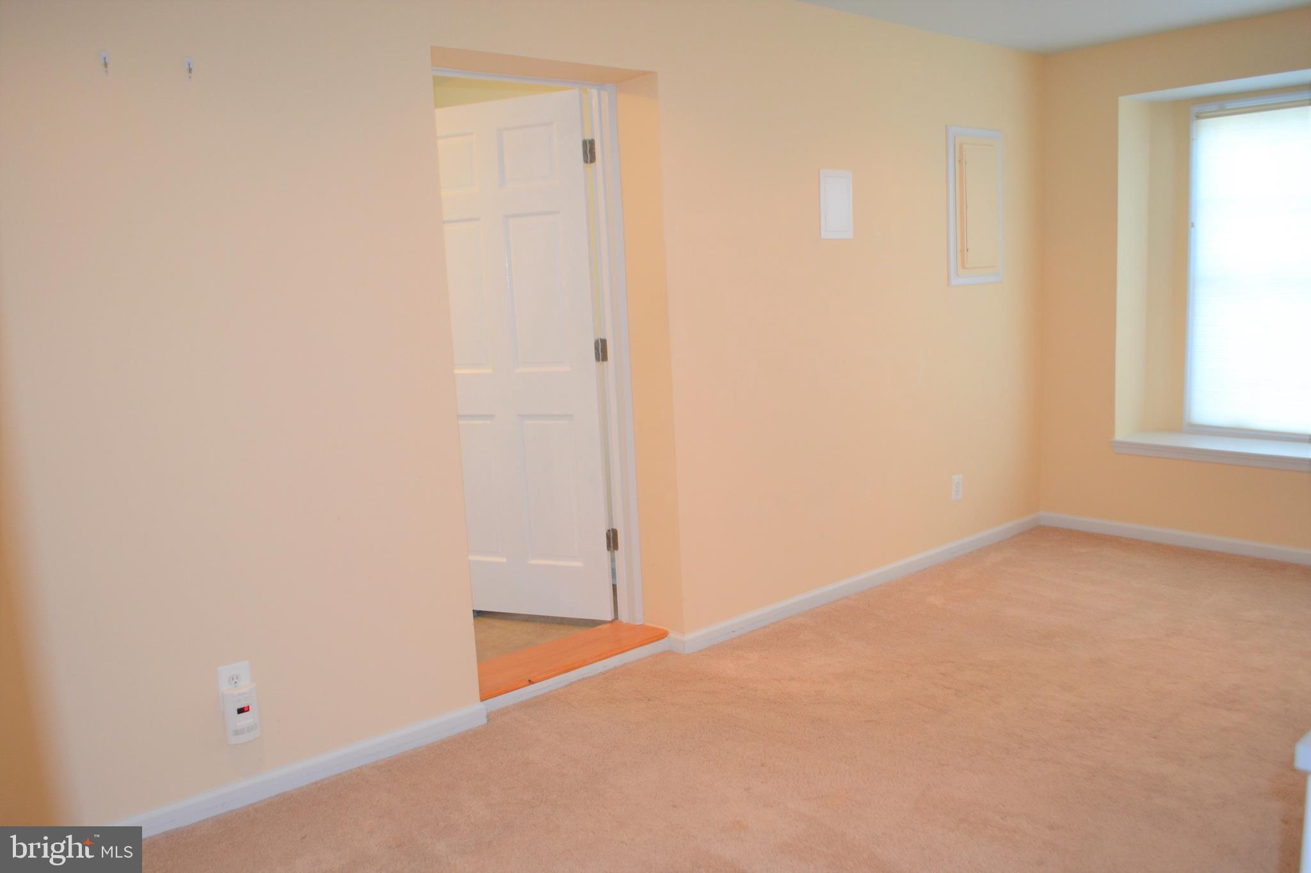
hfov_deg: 67.4
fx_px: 983
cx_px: 656
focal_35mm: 27
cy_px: 436
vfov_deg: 47.9
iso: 640
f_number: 3.5
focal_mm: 18
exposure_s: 1/60
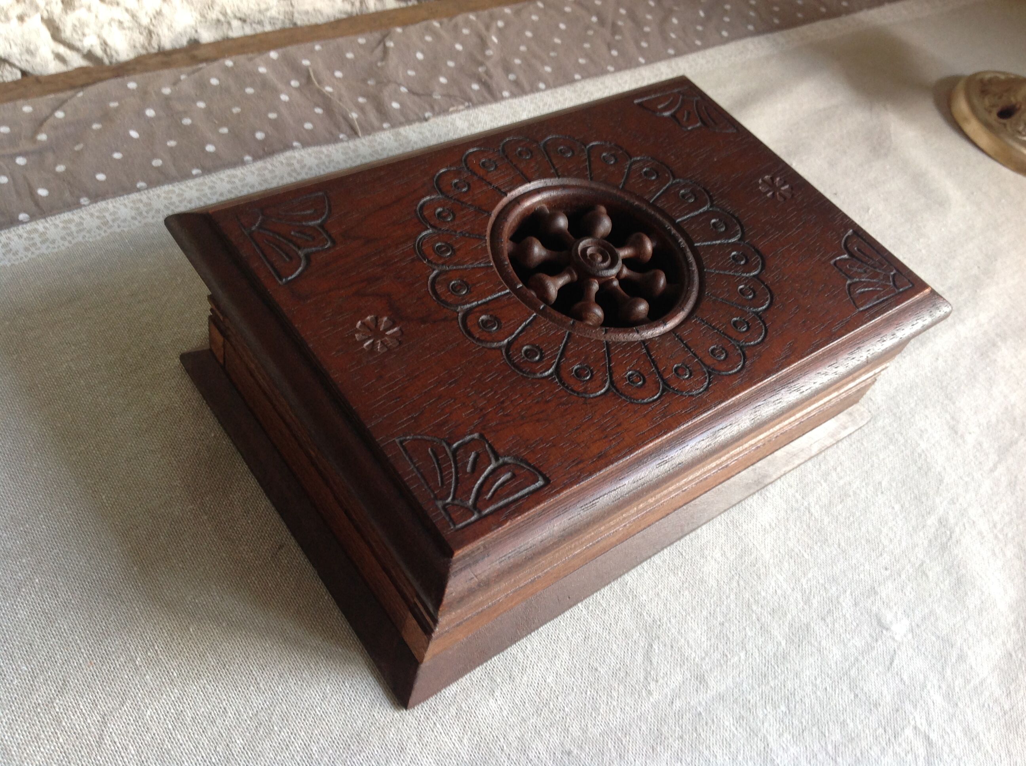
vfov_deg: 40.6
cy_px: 383
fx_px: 1036
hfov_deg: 52.7
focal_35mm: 35
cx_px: 513
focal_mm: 4.28
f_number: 2.4
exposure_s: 1/15
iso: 80
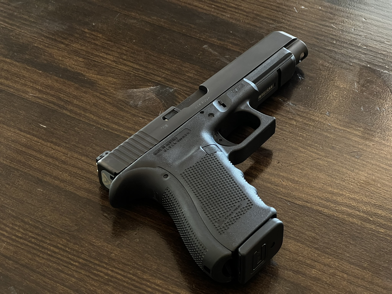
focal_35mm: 77
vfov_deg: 19.1
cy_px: 147
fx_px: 872
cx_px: 196
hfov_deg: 25.3
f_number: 2.8
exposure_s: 1/100
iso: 250
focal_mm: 9
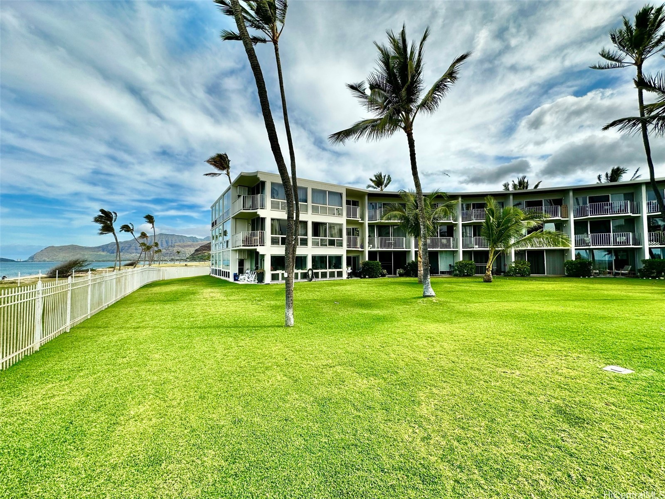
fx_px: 269
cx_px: 332
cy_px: 250
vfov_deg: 85.7
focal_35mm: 14
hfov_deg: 102.1
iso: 50
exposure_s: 1/1855
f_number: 2.2
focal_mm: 2.22
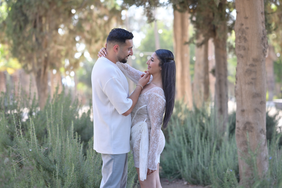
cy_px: 94
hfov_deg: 23.9
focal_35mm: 85
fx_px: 666
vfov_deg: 16.1
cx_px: 141
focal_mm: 85
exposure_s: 1/500
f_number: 2.5
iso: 200
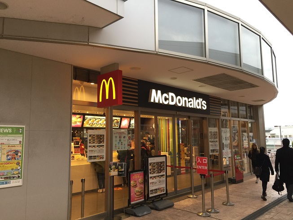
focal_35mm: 29
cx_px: 146
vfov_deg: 48.2
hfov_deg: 61.7
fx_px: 246
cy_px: 110
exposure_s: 1/40
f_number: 2.2
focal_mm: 4.15
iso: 40
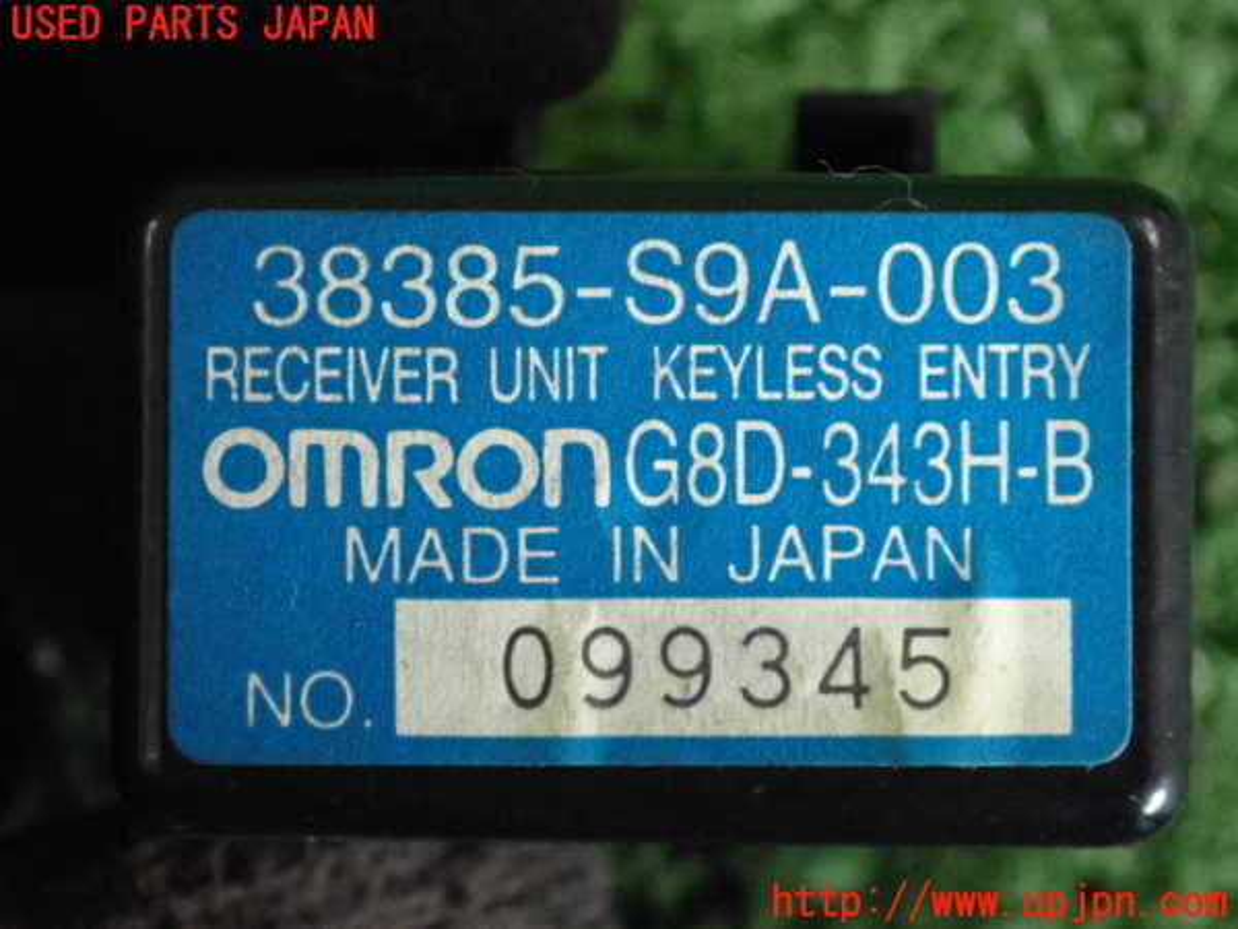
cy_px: 464
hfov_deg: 19.6
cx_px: 619
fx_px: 3576
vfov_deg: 14.8
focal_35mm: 100
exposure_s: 1/125
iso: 2500
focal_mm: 18
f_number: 4.9
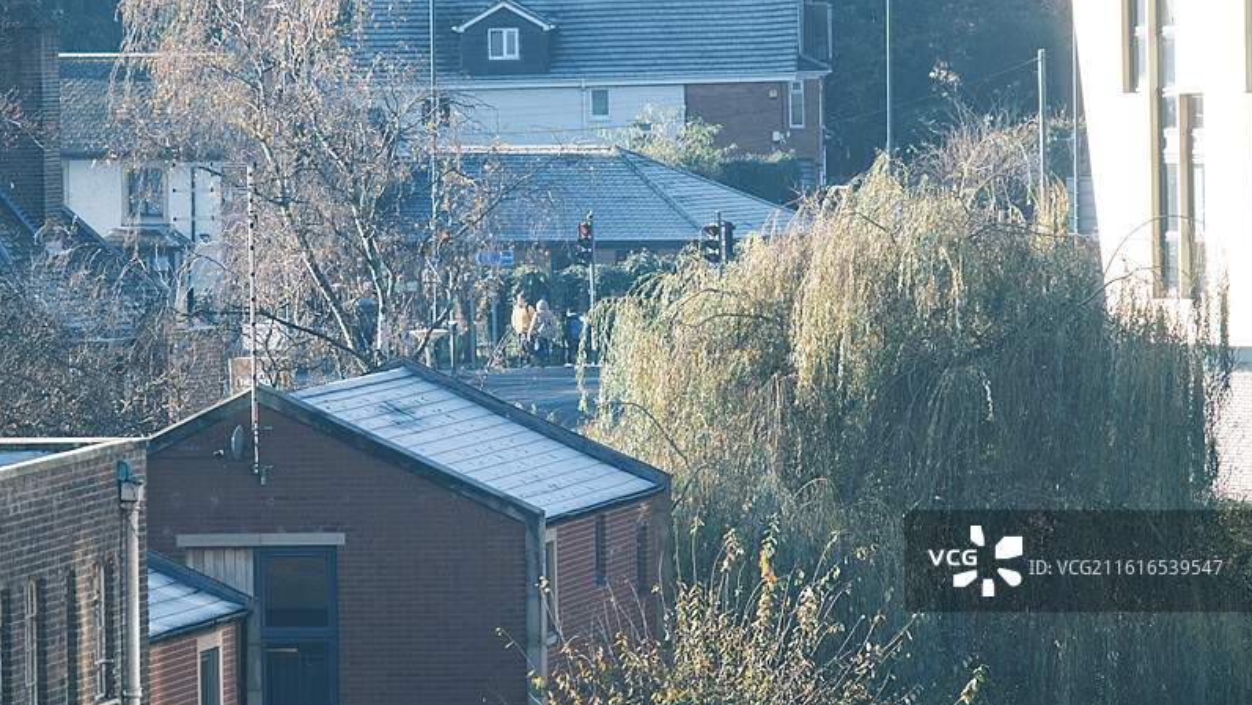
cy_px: 366
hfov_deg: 5.9
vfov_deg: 3.3
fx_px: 12053
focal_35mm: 363
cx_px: 626
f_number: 6.7
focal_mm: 230
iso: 200
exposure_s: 1/58
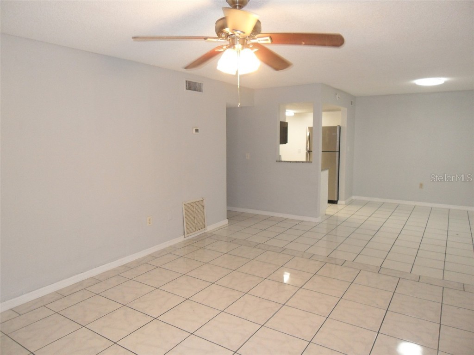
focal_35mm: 24
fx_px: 329
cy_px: 178
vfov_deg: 56.8
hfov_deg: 71.6
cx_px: 237
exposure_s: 1/45
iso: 240
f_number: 2.8
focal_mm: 4.3
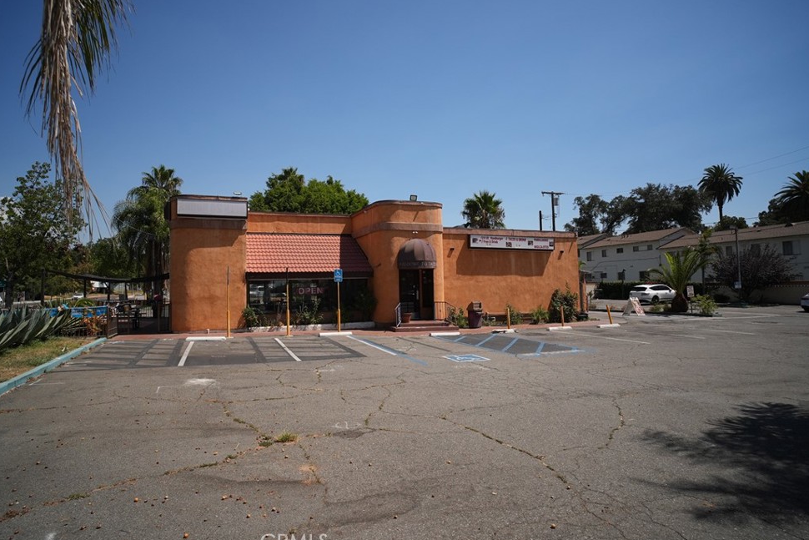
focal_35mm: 19
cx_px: 391
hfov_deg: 86.9
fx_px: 427
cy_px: 268
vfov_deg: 64.6
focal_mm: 18
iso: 800
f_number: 4.5
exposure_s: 1/8000
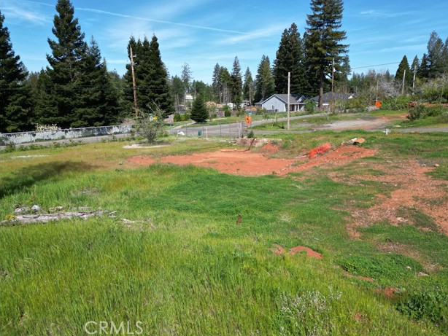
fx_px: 324
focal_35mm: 25
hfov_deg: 69.3
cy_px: 163
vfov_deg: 54.9
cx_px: 233
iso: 100
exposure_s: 1/2500
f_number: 1.7
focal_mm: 6.72
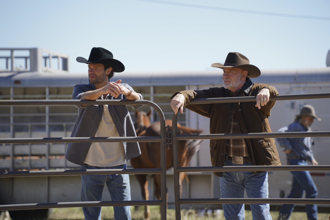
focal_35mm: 180
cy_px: 110
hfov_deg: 11.4
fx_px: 1650
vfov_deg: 7.6
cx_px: 165
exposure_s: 1/500
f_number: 4.5
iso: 100
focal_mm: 180
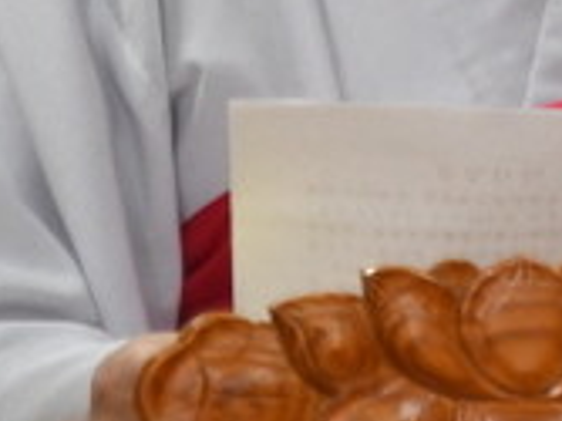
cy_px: -308
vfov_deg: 0.9
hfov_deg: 1.2
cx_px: 572
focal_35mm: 1659
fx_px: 26915
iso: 4000
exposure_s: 1/80
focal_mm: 300
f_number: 5.6
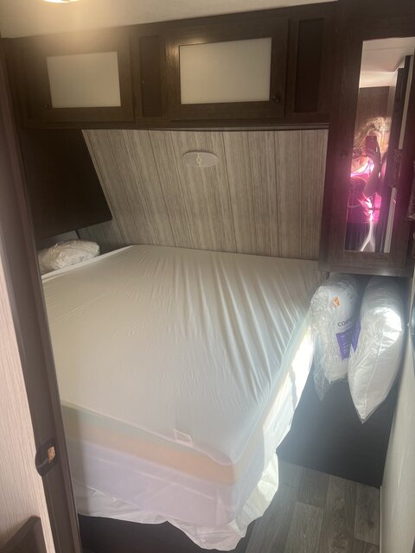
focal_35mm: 26
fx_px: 416
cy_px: 276
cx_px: 208
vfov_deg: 67.3
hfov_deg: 53.1
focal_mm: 5.7
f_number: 1.5
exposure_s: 1/121
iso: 50
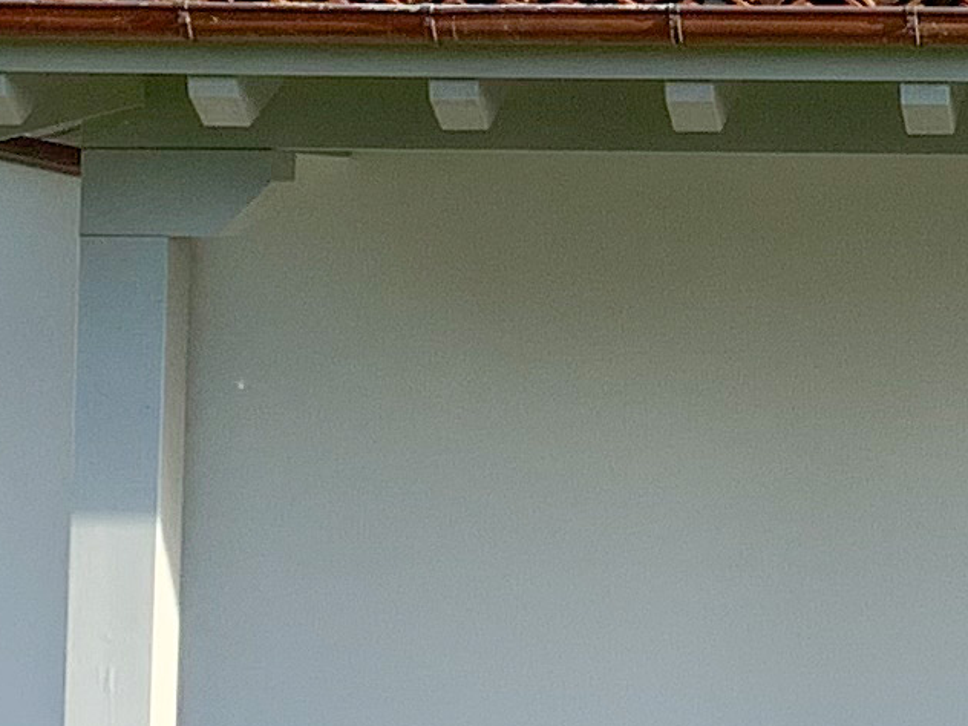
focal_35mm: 166
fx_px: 4642
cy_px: 49
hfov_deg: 11.4
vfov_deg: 8.9
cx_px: 1460
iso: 25
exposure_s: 1/1076
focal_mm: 4.25
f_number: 1.8
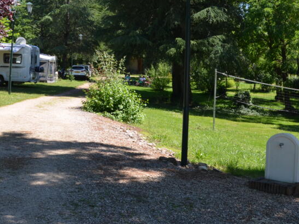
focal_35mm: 57
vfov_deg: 25.2
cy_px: 39
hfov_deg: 33.1
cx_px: 74
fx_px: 492
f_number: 8
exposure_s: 1/250
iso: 200
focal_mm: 18
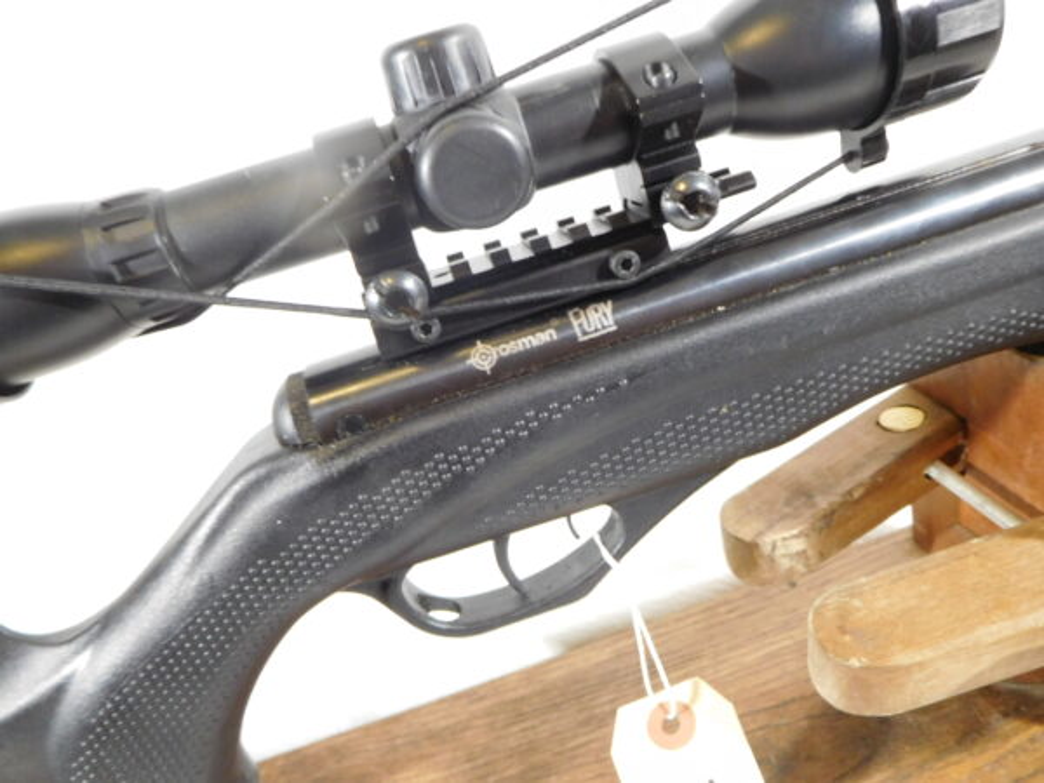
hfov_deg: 69.4
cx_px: 522
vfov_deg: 54.9
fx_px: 754
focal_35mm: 25
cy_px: 392
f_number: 3.4
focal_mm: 4.5
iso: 400
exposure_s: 1/15
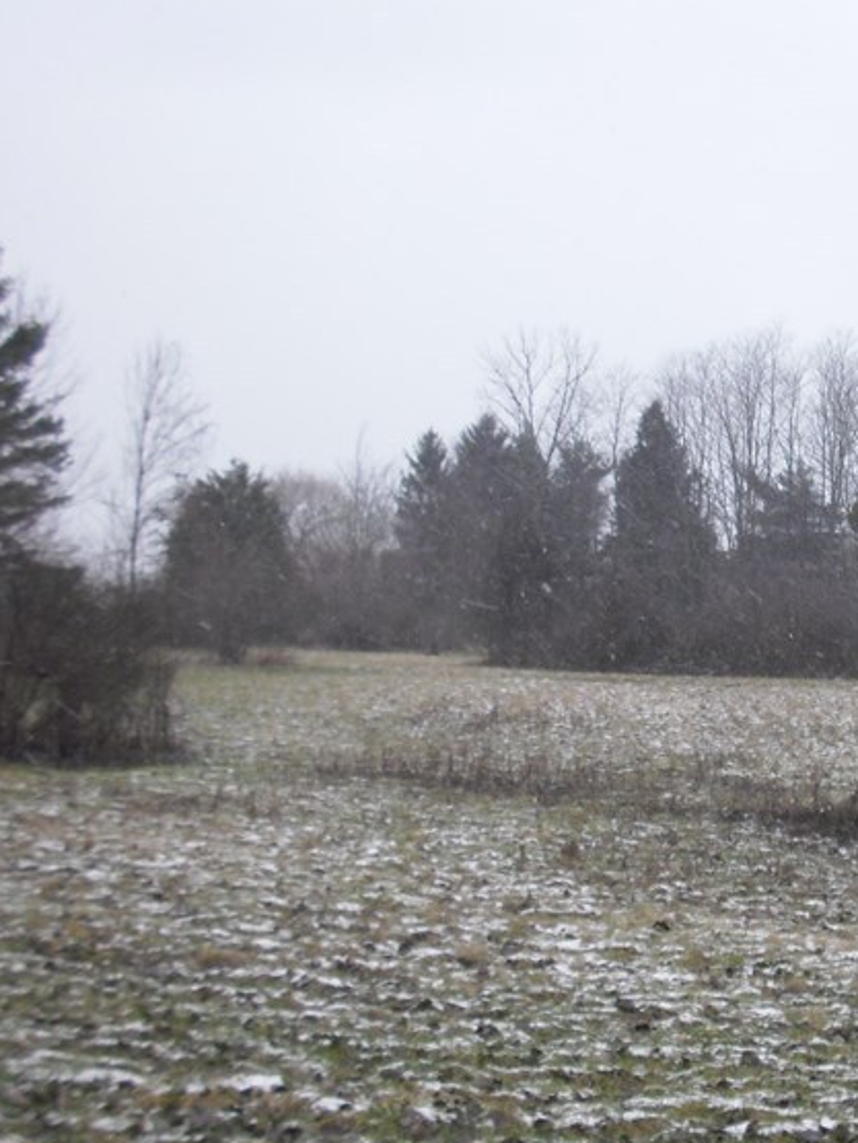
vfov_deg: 27.8
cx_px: 916
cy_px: 582
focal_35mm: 70
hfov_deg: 20.2
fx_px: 2313
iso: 100
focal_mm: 6.2
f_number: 8
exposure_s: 1/60
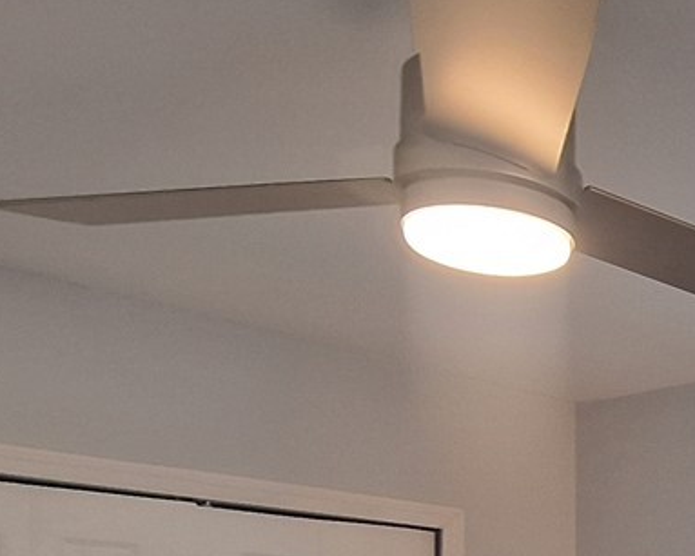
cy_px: 672
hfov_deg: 27.4
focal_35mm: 53
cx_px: 976
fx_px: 1090
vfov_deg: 25.6
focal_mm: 2.2
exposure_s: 1/60
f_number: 2.2
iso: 100
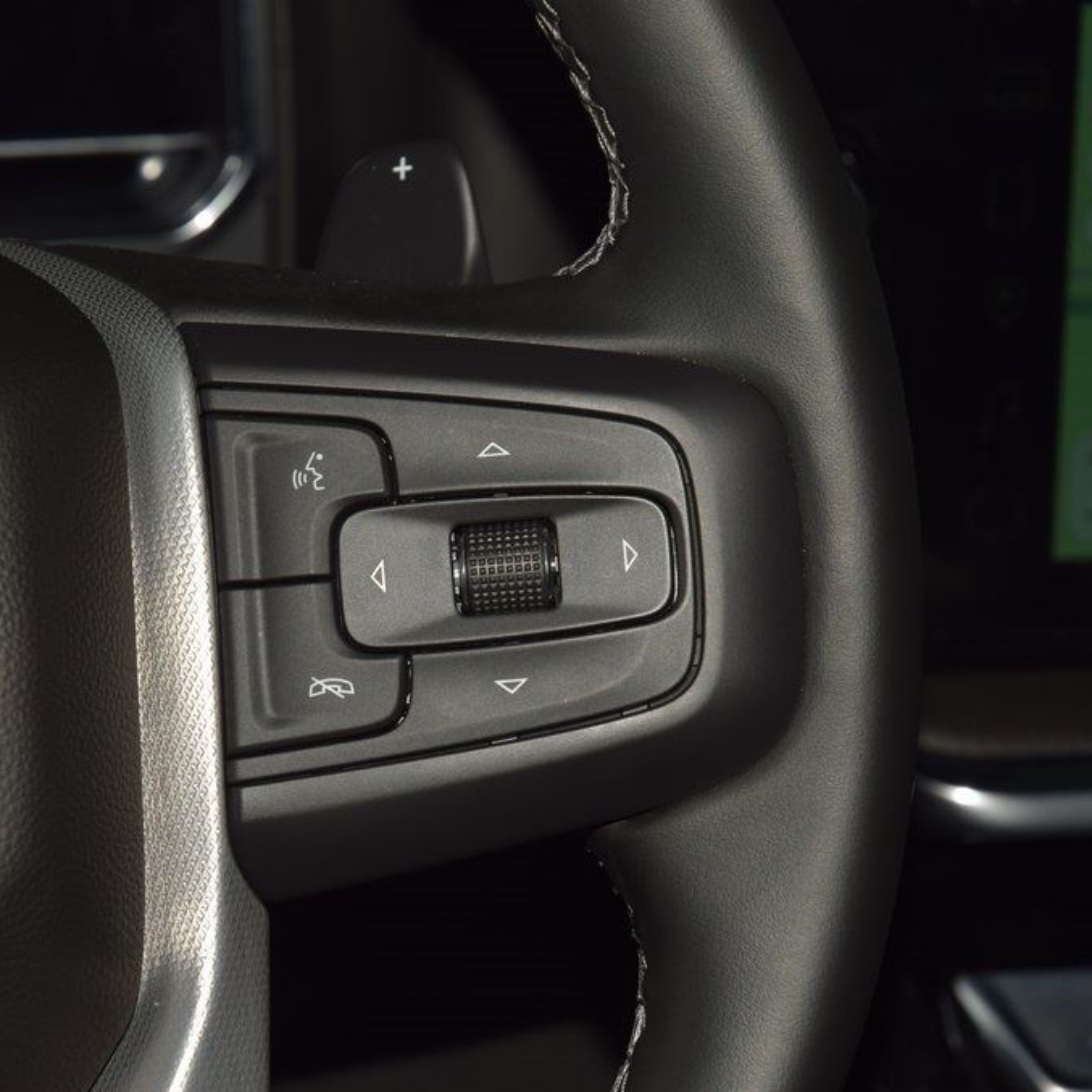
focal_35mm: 135
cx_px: 481
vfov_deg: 12.9
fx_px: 4818
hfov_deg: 12.9
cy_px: 549
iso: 100
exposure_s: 1/125
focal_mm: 70
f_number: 8
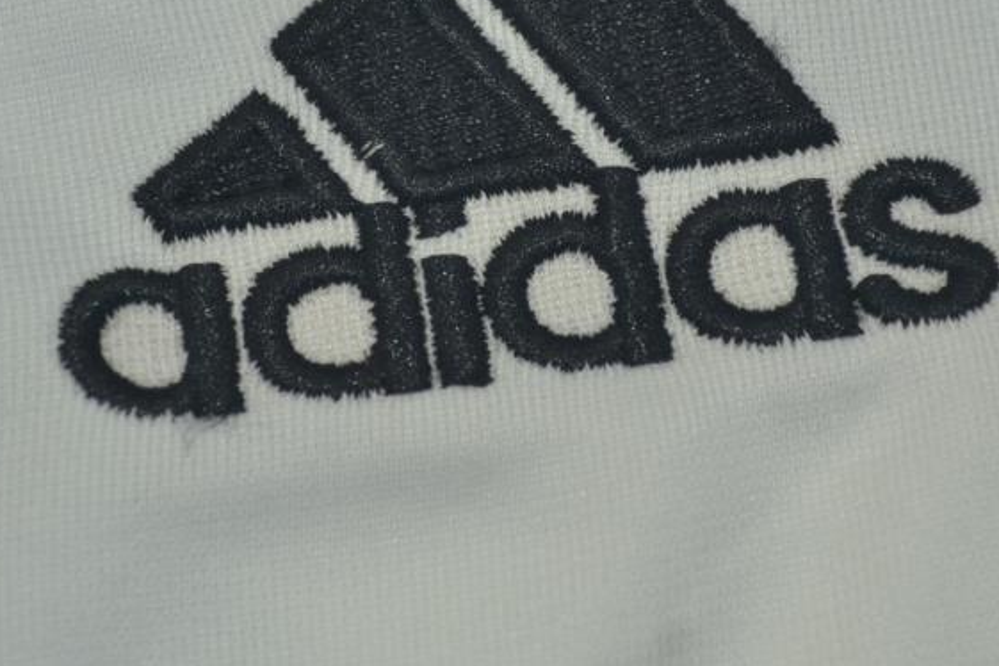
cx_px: 538
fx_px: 4411
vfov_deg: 8.6
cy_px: 144
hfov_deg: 12.9
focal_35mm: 159
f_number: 5.6
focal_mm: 55
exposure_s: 1/200
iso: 200
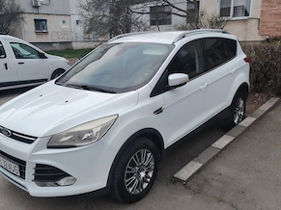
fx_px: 268
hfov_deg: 55.4
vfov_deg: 42.7
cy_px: 124
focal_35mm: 33
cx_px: 141
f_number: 1.75
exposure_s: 1/50
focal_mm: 5.25
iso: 250
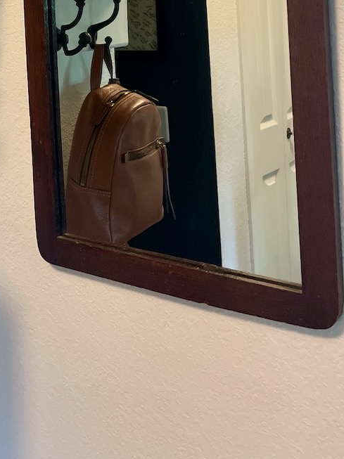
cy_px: 22
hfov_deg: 27.1
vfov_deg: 34.7
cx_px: 7
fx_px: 676
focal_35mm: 51
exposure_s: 1/40
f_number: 1.6
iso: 500
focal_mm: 4.2
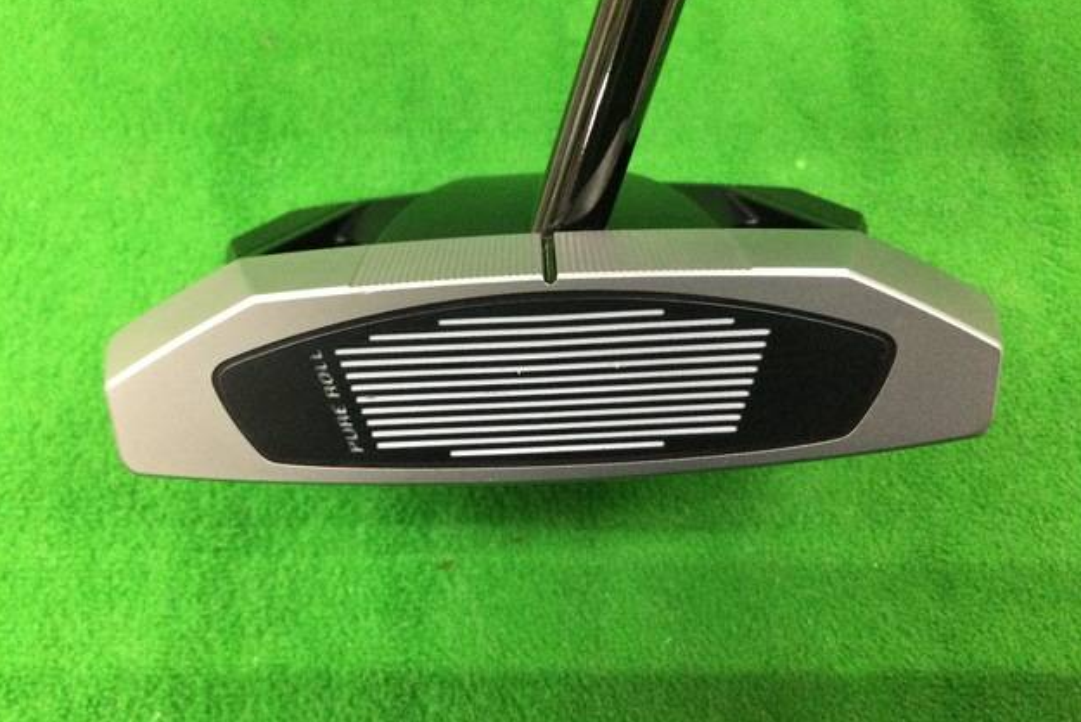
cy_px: 377
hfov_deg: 57.2
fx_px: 991
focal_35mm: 33
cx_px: 545
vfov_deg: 40.0
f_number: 2.4
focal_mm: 3.3
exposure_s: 1/30
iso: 200
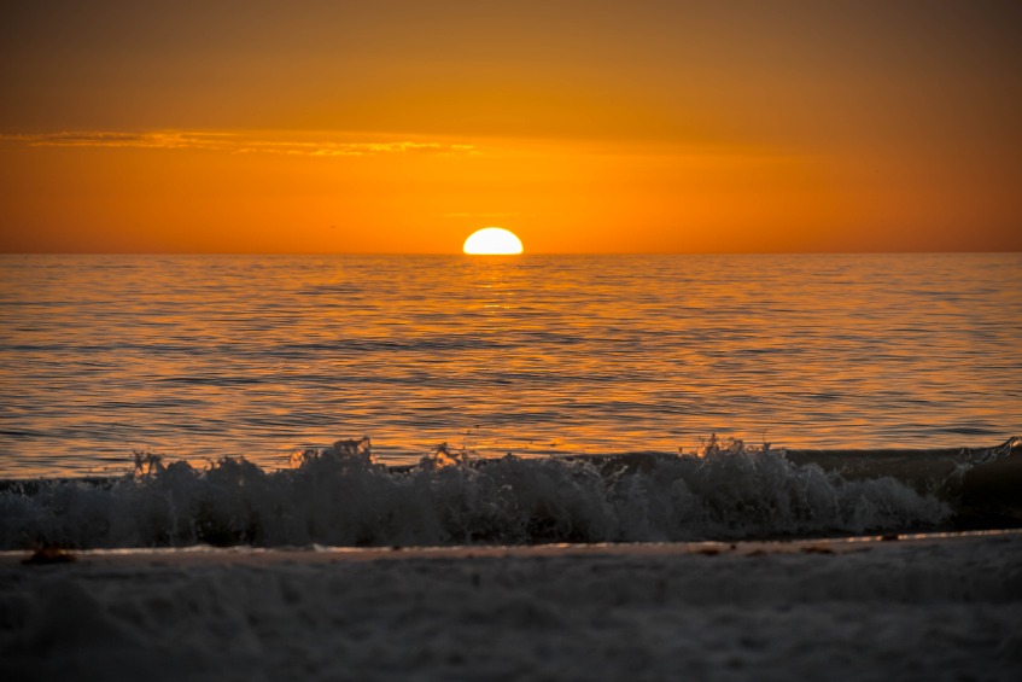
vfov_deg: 6.8
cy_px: 341
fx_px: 5735
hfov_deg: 10.2
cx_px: 511
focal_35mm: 202
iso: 200
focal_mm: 135
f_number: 6.3
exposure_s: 1/1250
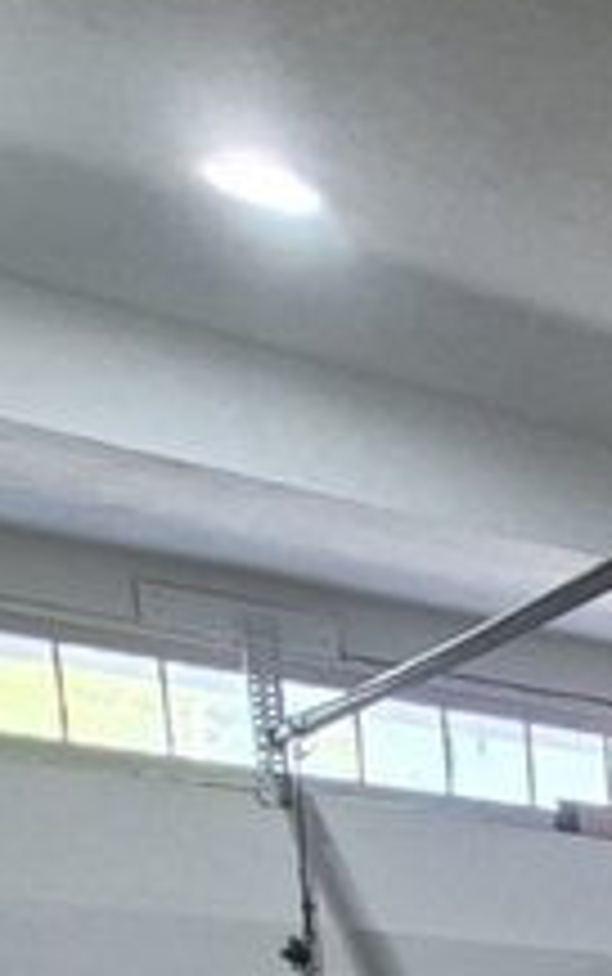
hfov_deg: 13.7
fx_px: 1731
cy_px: 1552
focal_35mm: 65
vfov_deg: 23.5
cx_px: 1508
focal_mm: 1.74
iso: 1600
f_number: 2.2
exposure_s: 1/60
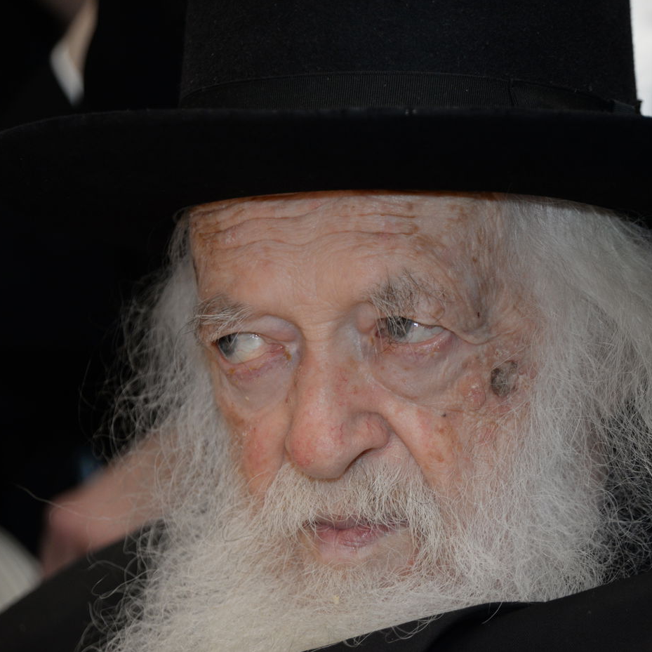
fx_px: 5732
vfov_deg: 6.5
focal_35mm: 269
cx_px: 415
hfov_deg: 6.5
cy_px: 325
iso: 1250
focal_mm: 210
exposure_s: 1/200
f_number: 6.3
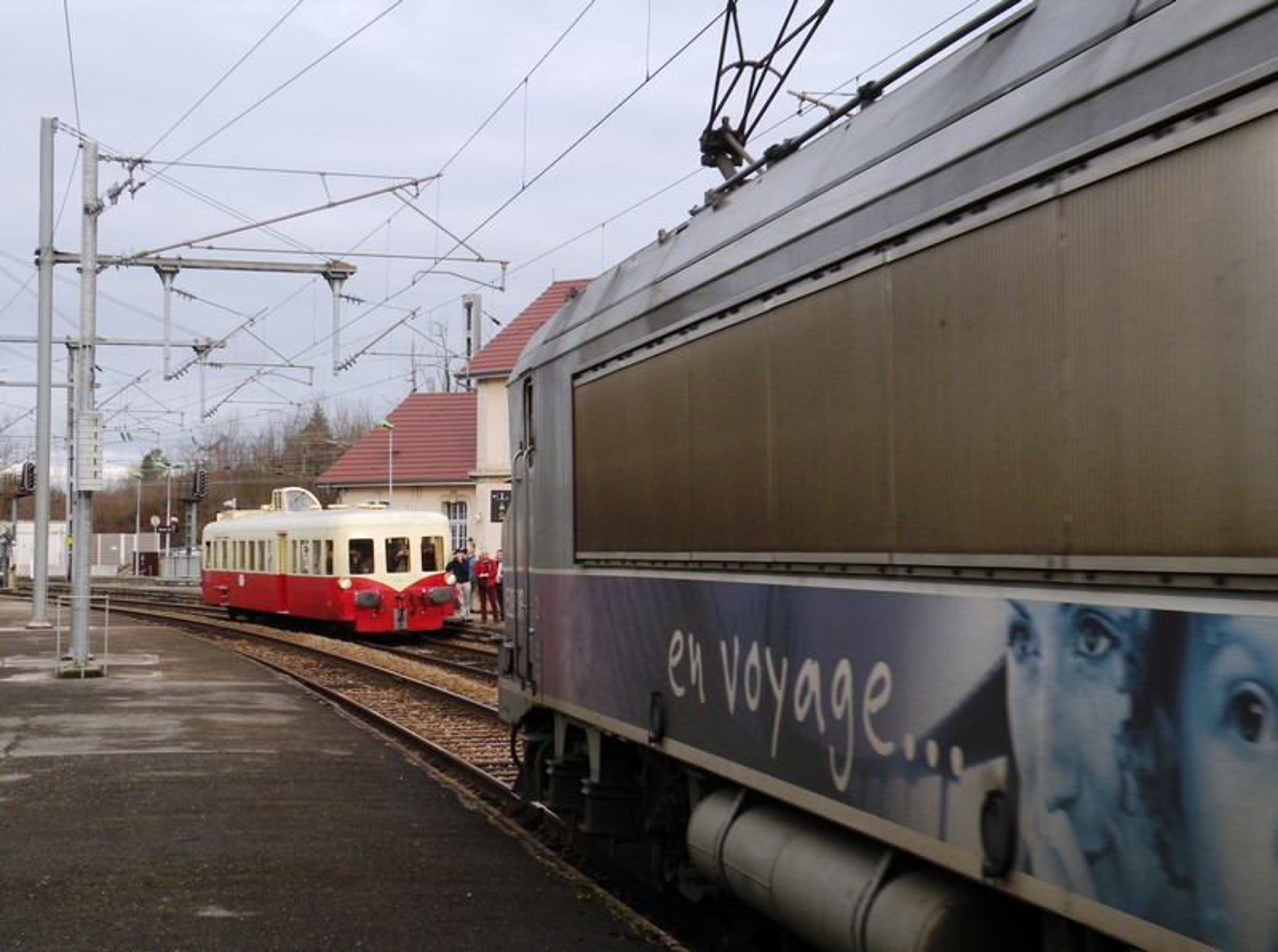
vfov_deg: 26.0
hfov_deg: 34.4
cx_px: 639
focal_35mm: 56
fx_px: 2063
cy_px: 476
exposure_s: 1/128
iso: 64
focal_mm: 9.8
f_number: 4.5
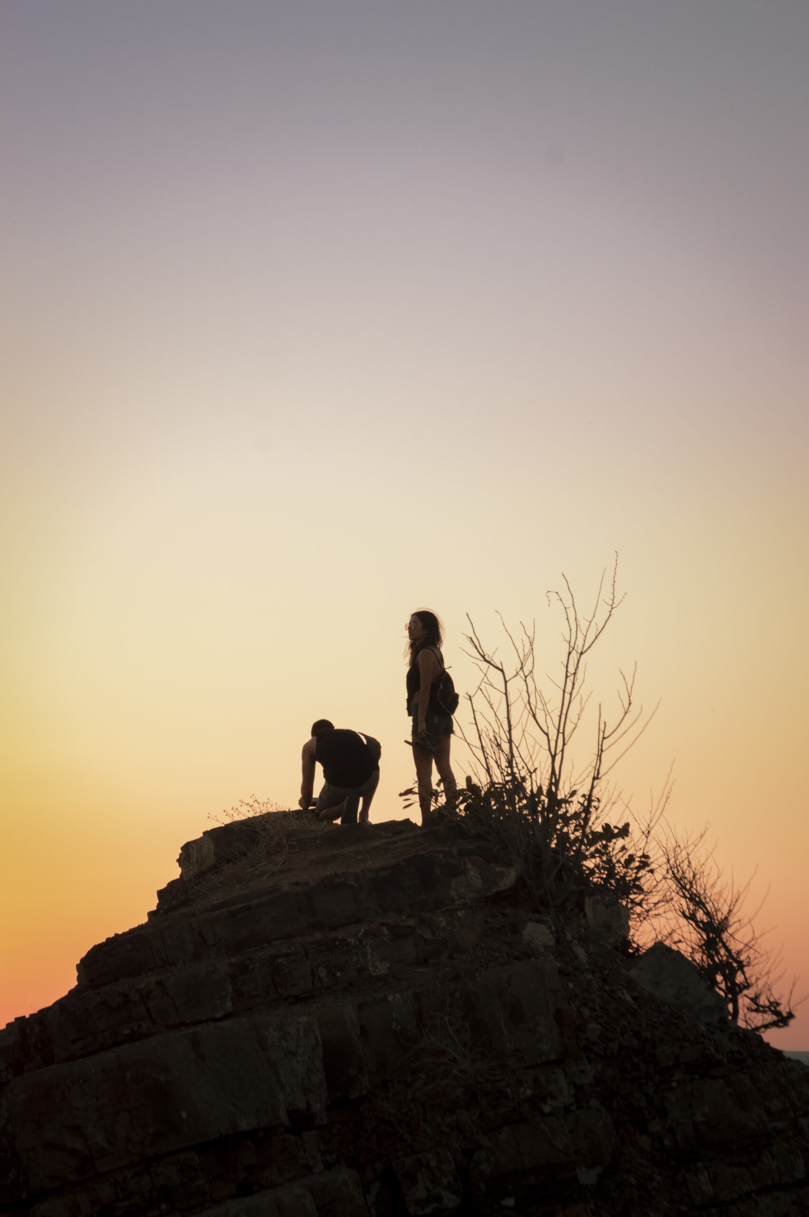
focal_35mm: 150
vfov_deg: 13.7
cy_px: 608
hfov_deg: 9.1
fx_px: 5065
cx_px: 404
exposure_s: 1/100
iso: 400
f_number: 9
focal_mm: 100
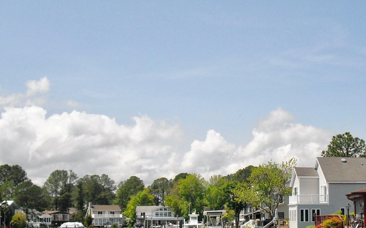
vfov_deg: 21.3
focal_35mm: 60
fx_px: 598
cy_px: 194
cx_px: 238
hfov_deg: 33.8
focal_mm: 6.3
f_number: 7.8
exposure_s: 1/500
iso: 200
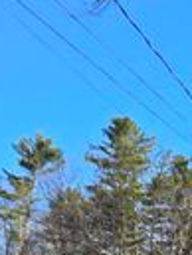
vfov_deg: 15.1
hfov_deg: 11.6
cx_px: 340
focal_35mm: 119
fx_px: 879
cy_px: 400
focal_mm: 5.4
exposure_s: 1/713
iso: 25
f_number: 1.8
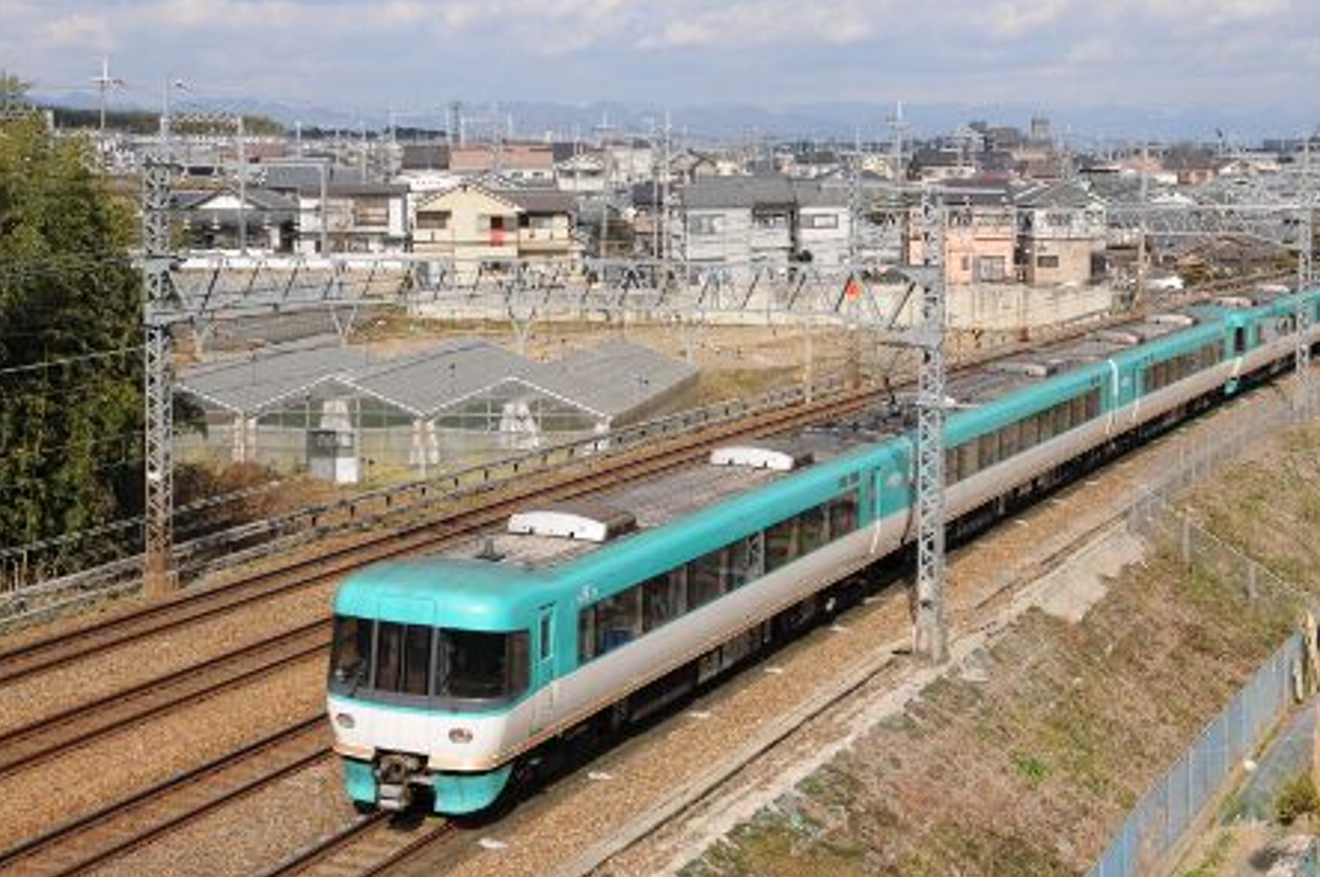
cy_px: 329
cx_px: 696
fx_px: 2297
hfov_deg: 32.1
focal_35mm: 63
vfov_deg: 21.6
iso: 200
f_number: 9
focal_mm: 29
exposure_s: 1/500
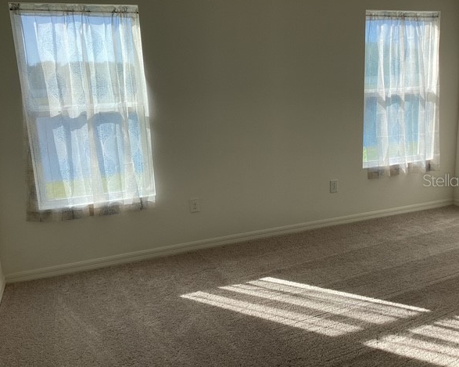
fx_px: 448
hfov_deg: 54.2
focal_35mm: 33
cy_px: 180
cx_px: 246
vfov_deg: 44.5
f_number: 2.4
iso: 25
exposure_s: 1/283
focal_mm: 3.3
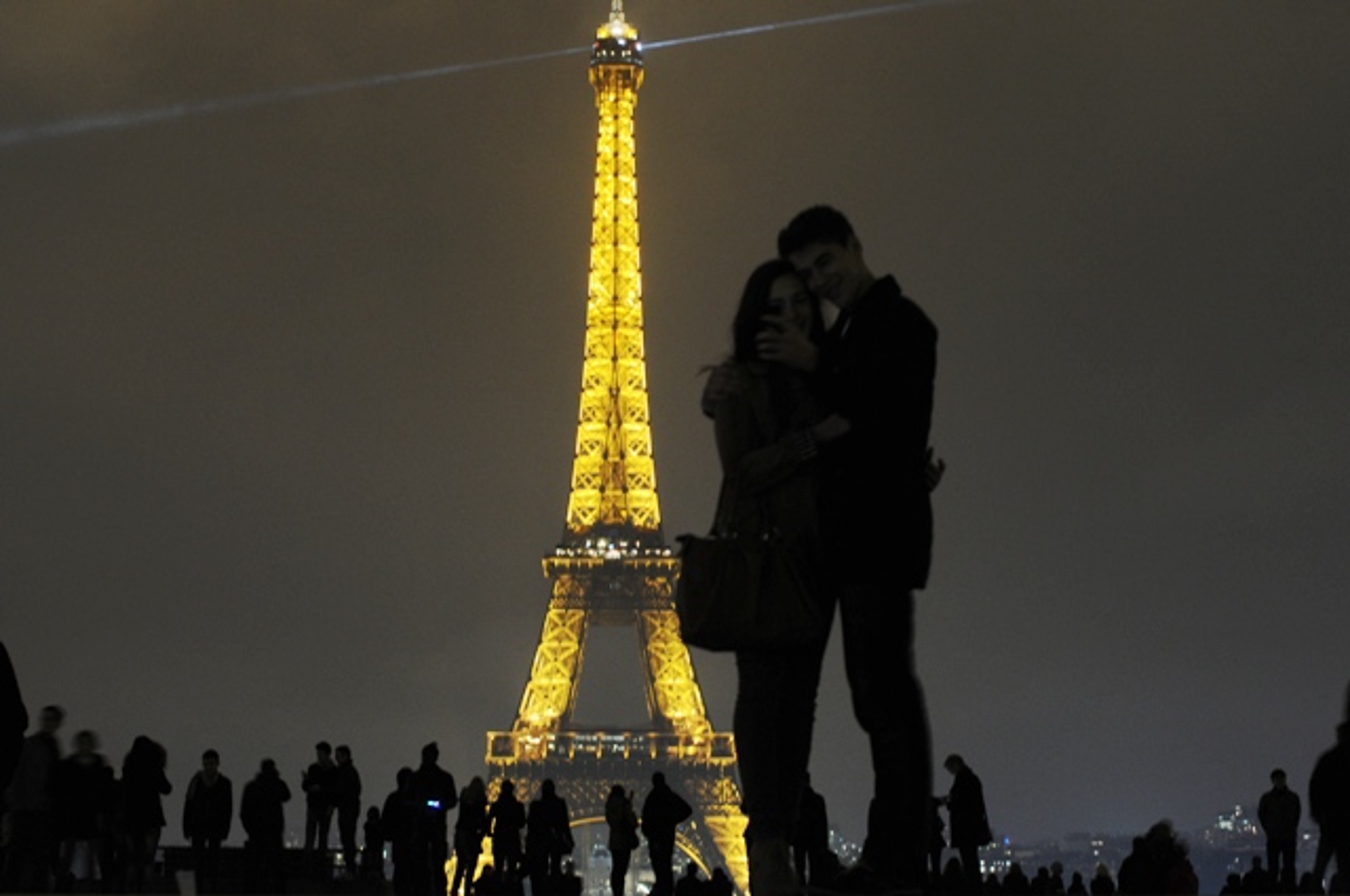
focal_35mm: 52
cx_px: 675
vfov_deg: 25.7
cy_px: 448
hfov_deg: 37.9
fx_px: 1966
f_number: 4.5
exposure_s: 1/6
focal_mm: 35
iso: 640
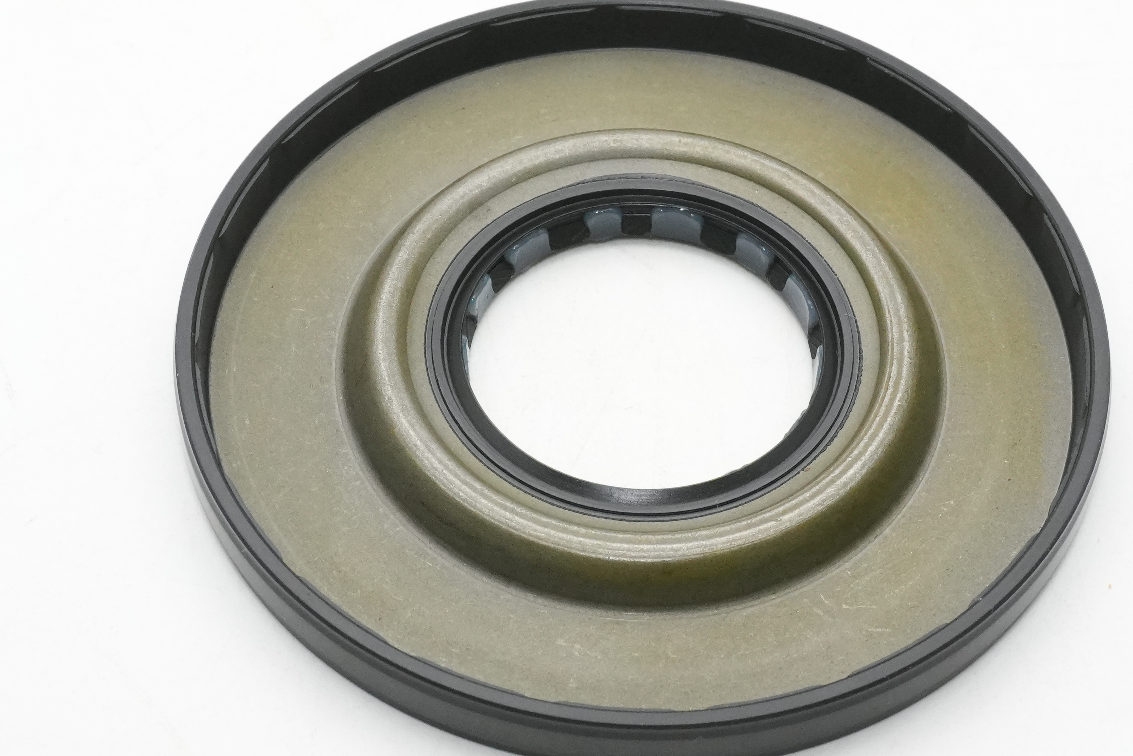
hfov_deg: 21.5
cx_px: 588
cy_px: 339
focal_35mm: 95
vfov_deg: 14.4
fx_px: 2990
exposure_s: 1/160
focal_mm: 32
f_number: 11
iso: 2500
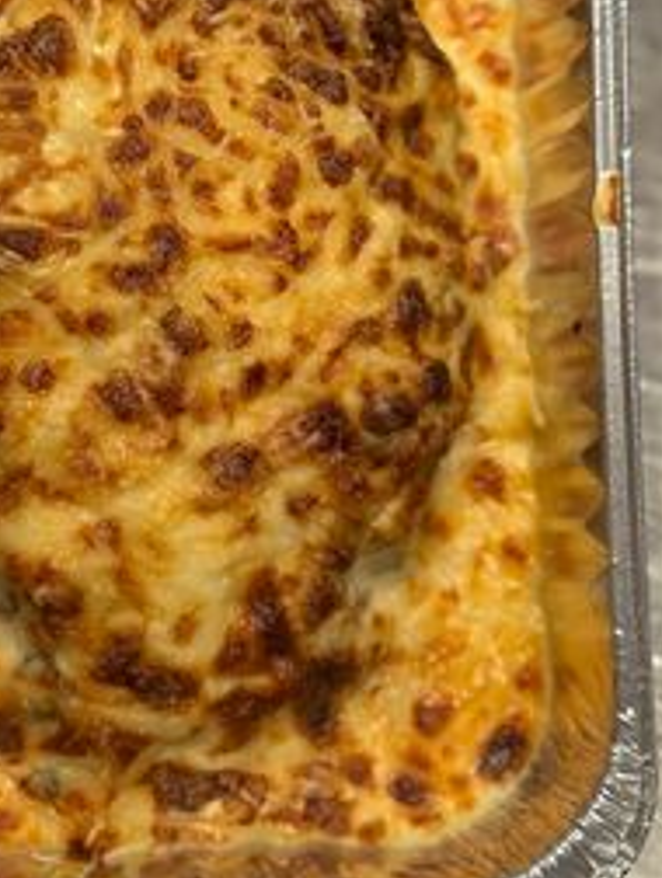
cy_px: 317
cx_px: 195
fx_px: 2058
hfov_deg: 18.2
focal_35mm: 81
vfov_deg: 24.0
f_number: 1.78
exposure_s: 1/604
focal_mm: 6.86
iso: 80
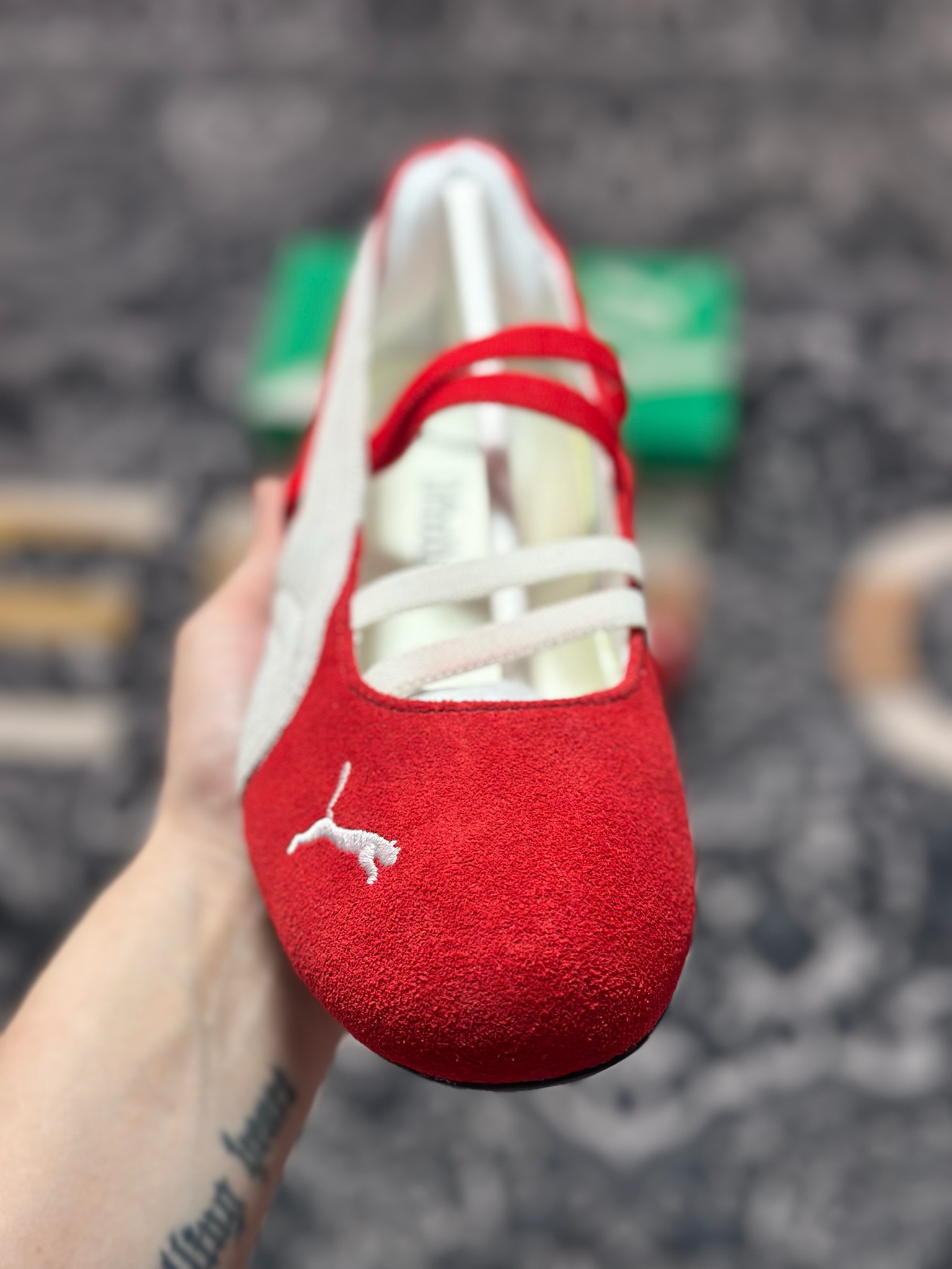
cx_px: 476
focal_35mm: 48
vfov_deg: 39.7
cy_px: 634
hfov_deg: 30.3
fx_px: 1760
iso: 80
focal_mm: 6.86
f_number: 1.78
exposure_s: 1/511
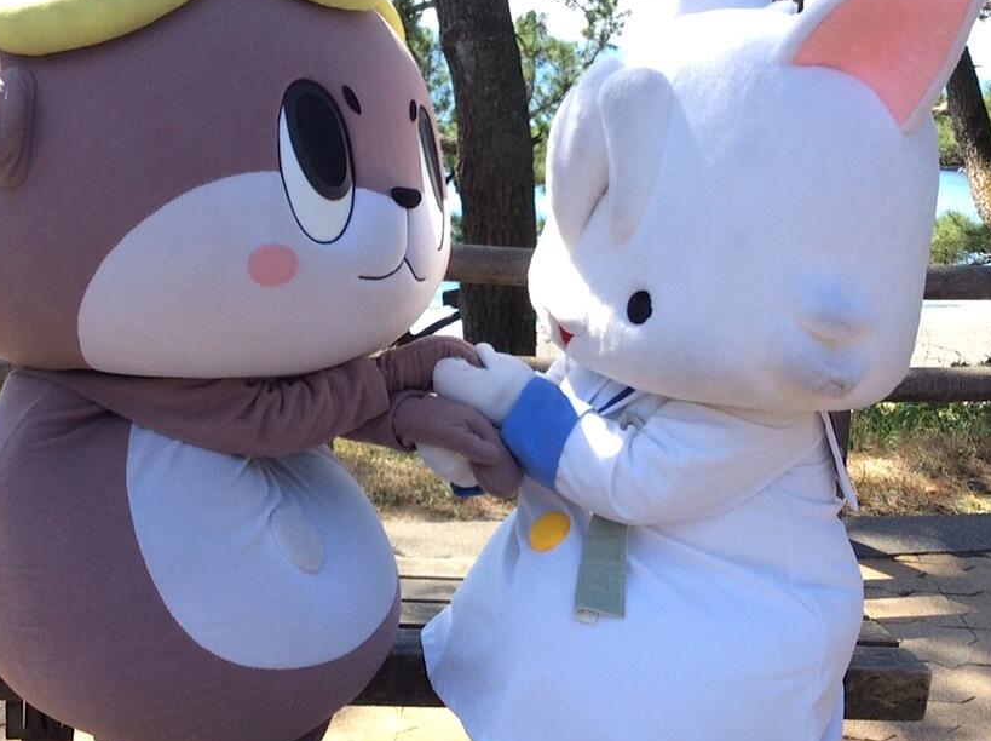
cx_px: 415
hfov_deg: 38.1
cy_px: 329
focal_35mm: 50
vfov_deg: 29.0
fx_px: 1430
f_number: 2.4
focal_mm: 3.3
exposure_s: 1/430
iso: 32
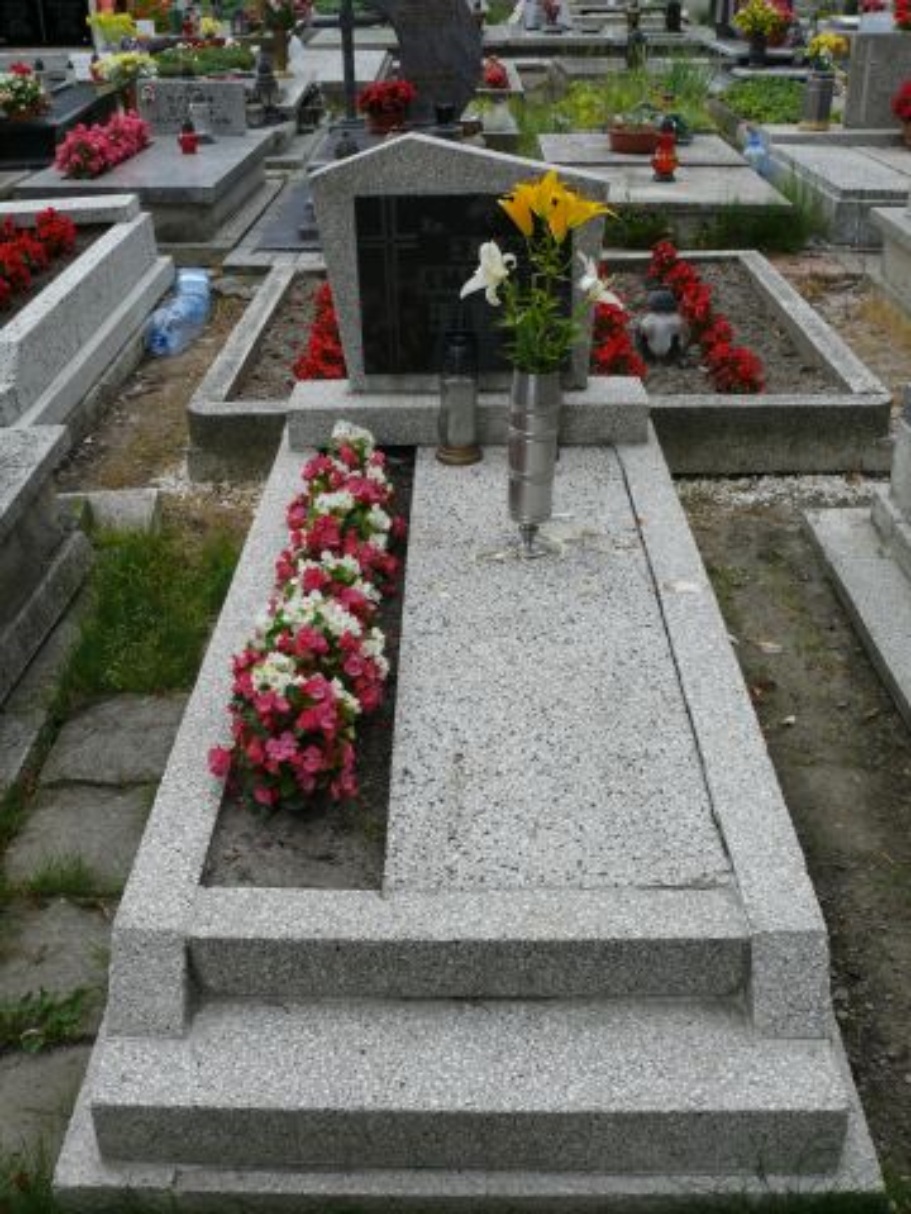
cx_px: 456
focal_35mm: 35
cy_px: 607
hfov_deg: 40.7
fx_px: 1228
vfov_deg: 52.6
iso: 100
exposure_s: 1/200
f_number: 4.5
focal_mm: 7.4
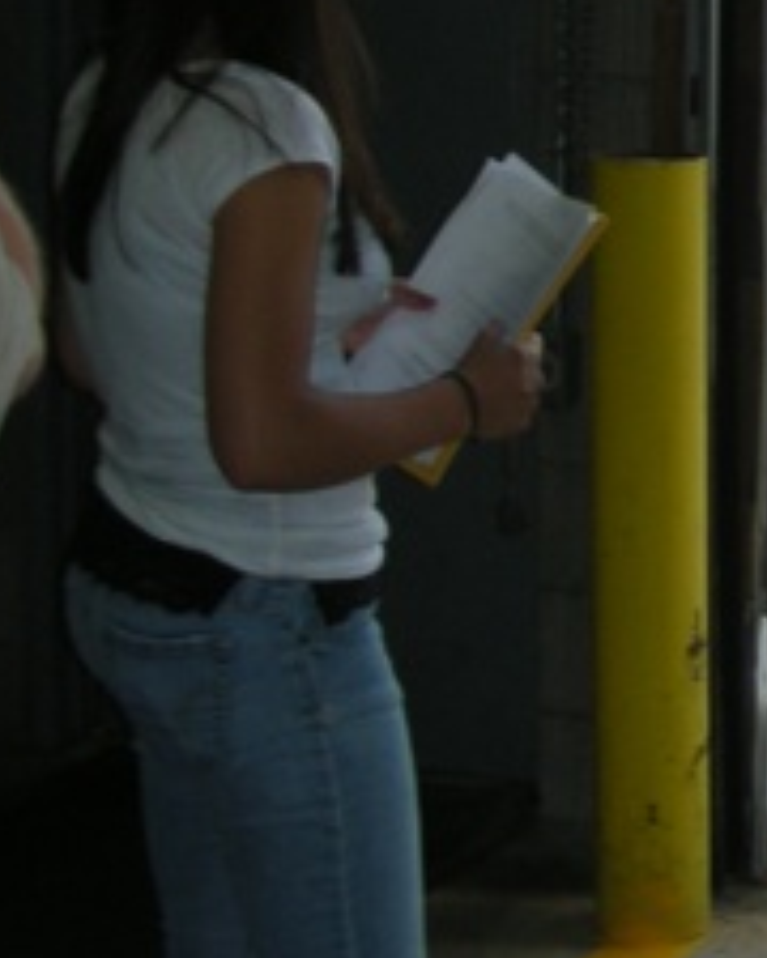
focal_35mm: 120
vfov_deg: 15.7
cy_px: -17
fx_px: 3405
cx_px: 1287
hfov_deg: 12.0
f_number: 2.8
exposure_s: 1/60
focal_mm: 5.8
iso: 54
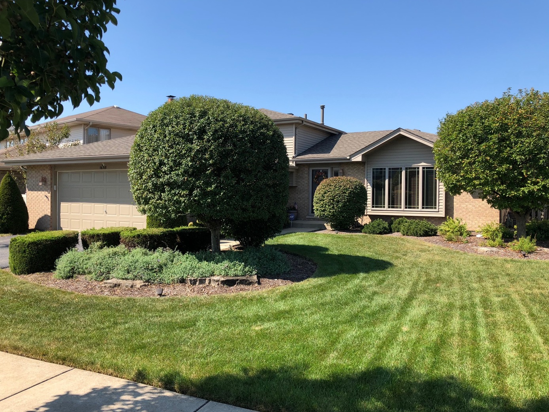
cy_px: 205
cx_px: 266
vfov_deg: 48.2
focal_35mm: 29
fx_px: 460
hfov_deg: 61.6
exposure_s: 1/1043
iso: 20
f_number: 1.8
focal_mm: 4
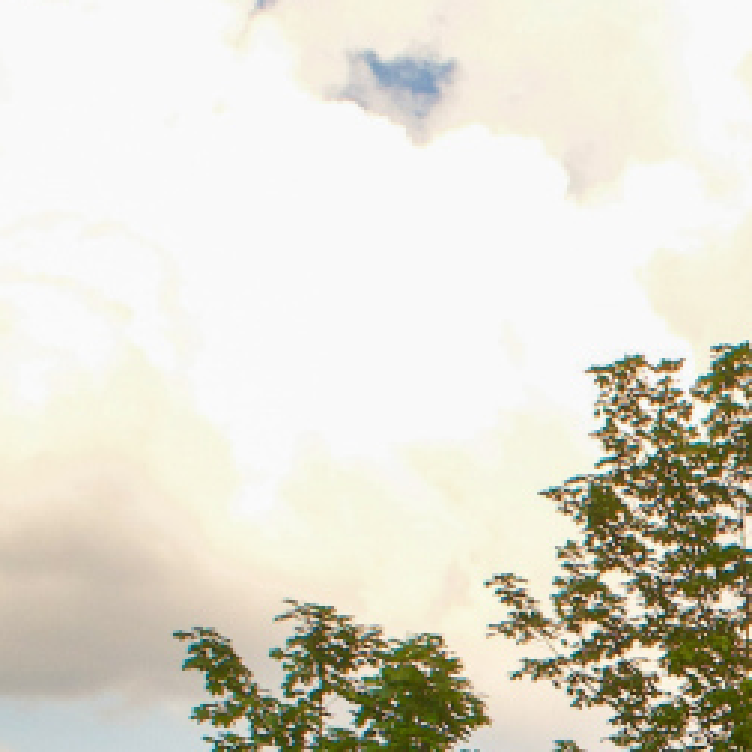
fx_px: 3397
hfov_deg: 11.8
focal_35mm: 138
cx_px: 1316
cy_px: 1183
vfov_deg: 12.0
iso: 400
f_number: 9
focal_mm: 21
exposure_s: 1/500
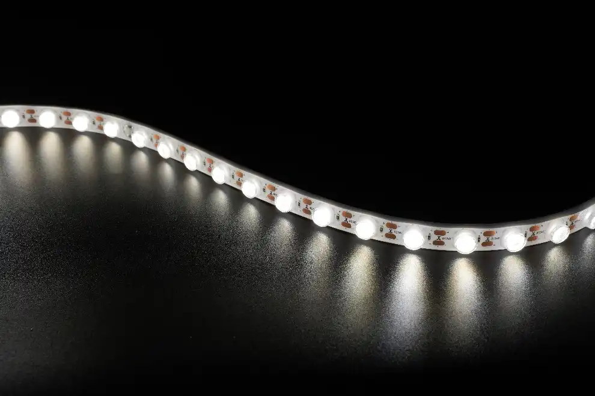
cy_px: 198
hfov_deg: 46.4
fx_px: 694
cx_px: 298
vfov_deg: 31.9
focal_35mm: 42
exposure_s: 1/60
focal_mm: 42
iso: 500
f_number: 16
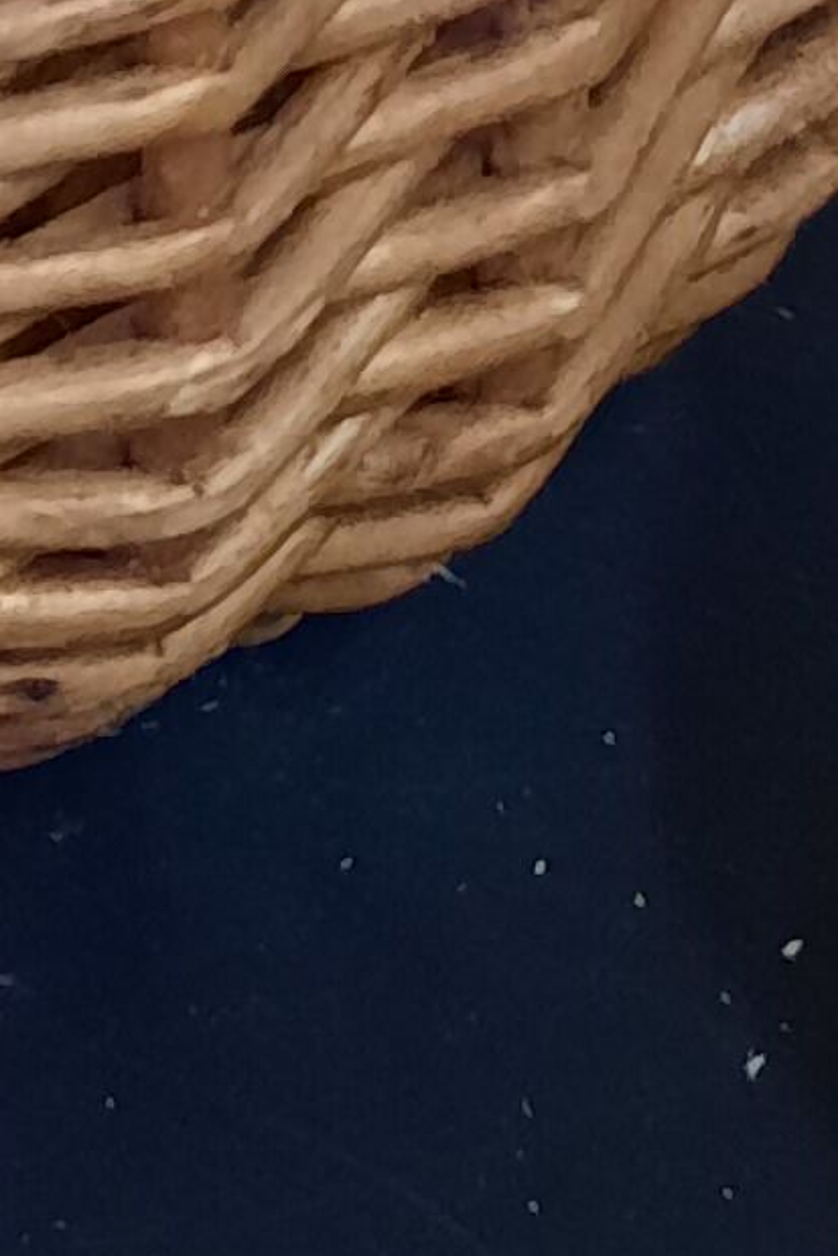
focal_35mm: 168
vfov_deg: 11.3
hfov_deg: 8.0
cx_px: -511
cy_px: -1025
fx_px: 5862
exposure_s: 1/25
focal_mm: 4.6
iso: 500
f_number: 2
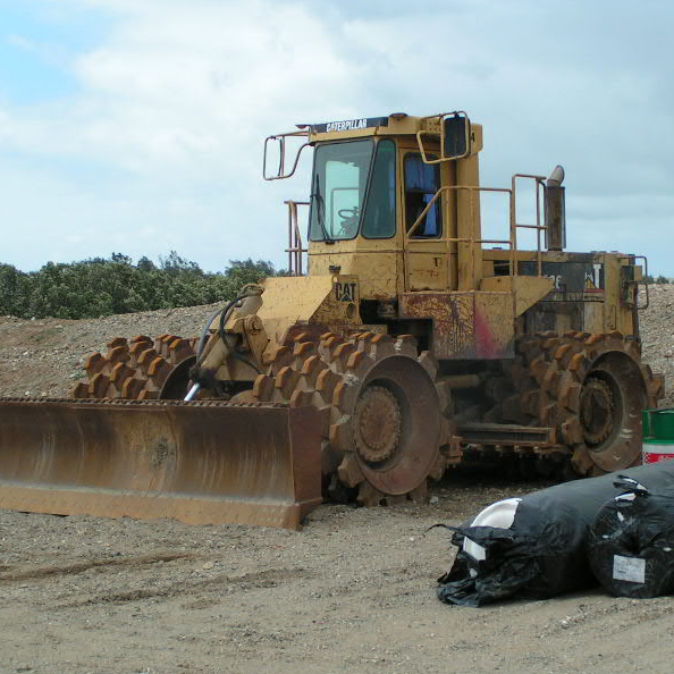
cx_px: 367
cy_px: 338
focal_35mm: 81
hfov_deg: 21.4
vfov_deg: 21.4
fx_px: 1784
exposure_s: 1/640
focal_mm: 10.5
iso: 50
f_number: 5
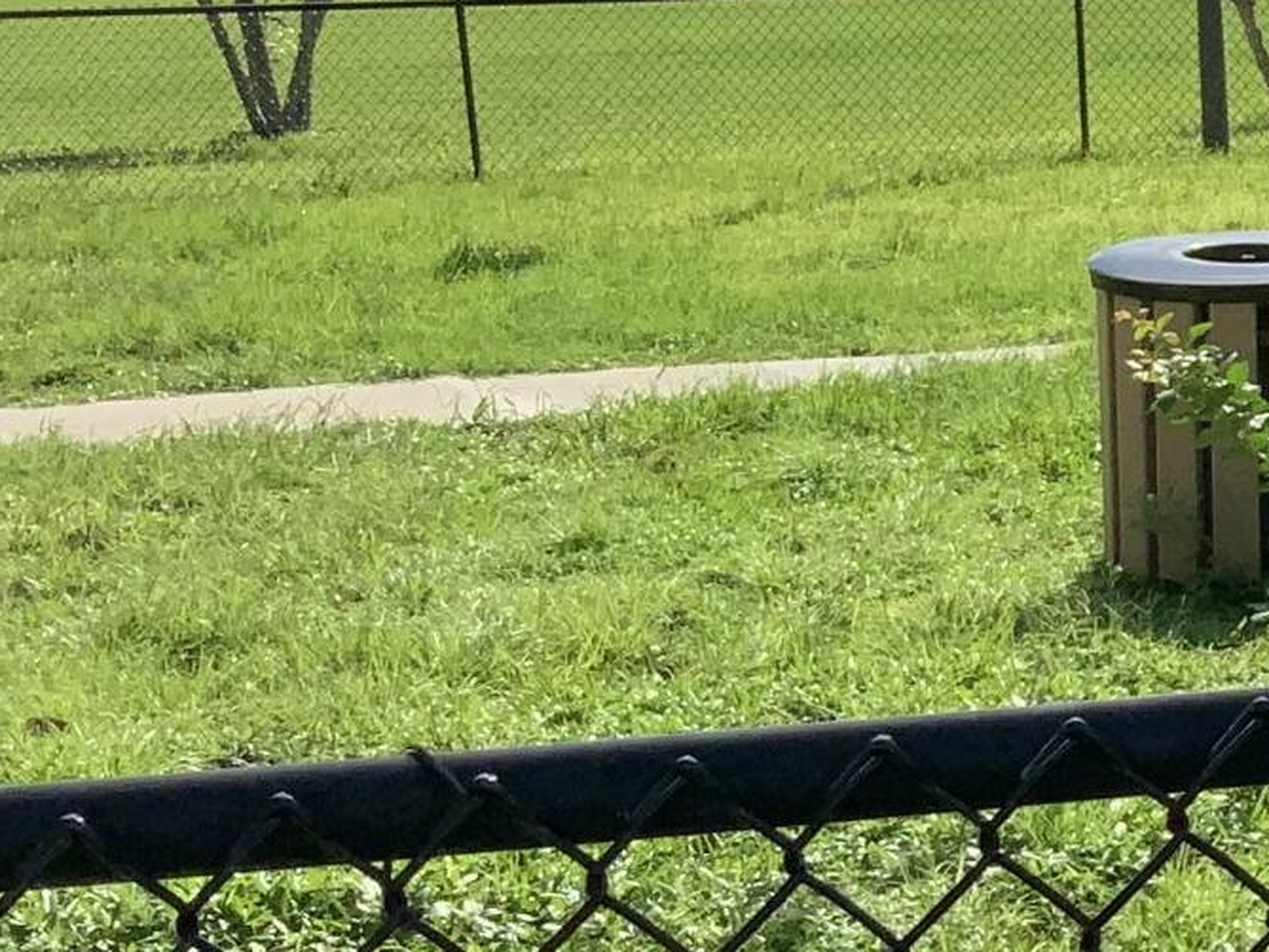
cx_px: 2458
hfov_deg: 13.3
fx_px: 4767
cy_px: 203
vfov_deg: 11.4
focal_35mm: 130
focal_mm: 3
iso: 16
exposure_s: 1/1848
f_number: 1.8
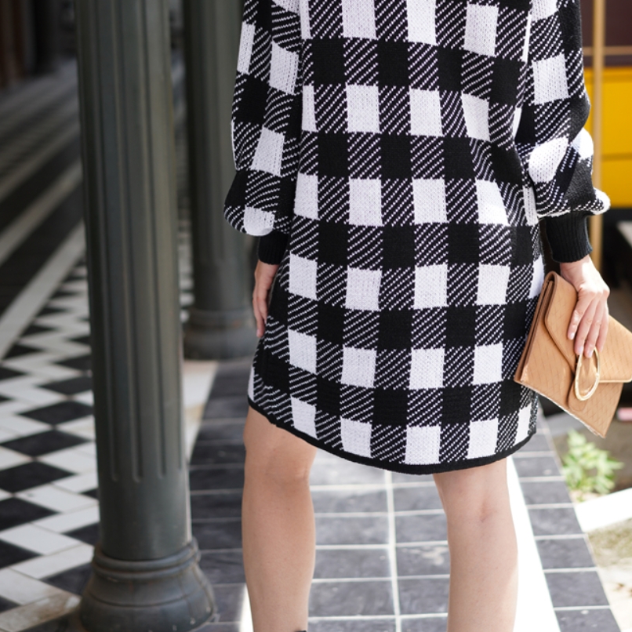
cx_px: 378
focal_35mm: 87
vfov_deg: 19.7
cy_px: 92
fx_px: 1797
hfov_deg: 19.9
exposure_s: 1/1250
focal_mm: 55
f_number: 2.5
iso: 200
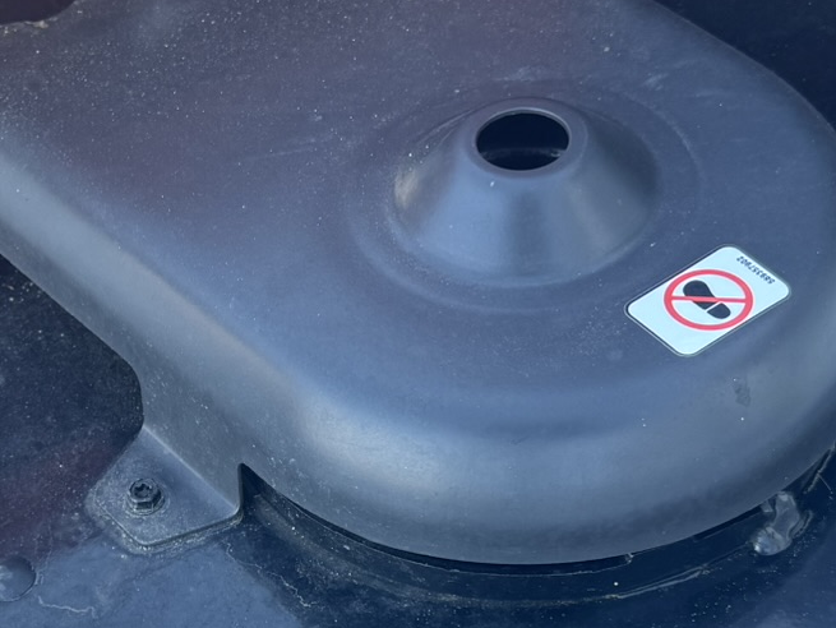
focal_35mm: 75
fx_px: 1812
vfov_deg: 19.5
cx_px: 204
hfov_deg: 25.6
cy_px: 479
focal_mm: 6.76
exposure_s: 1/121
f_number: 1.78
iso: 64
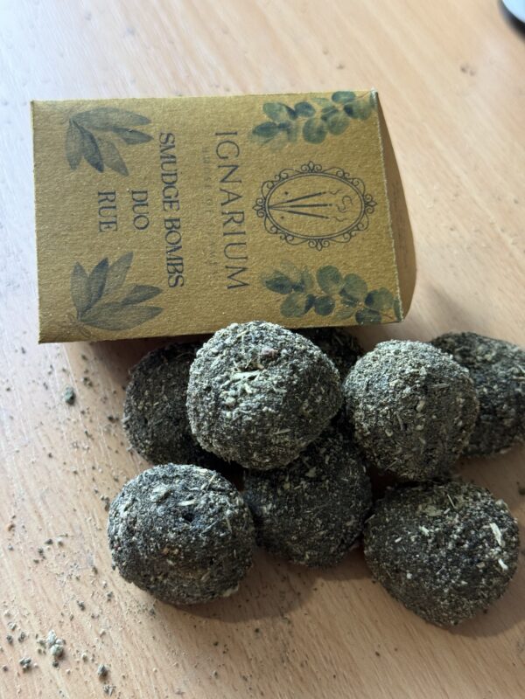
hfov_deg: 30.3
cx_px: 262
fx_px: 971
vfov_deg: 39.7
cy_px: 350
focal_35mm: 48
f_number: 1.78
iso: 125
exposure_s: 1/50
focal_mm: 6.76
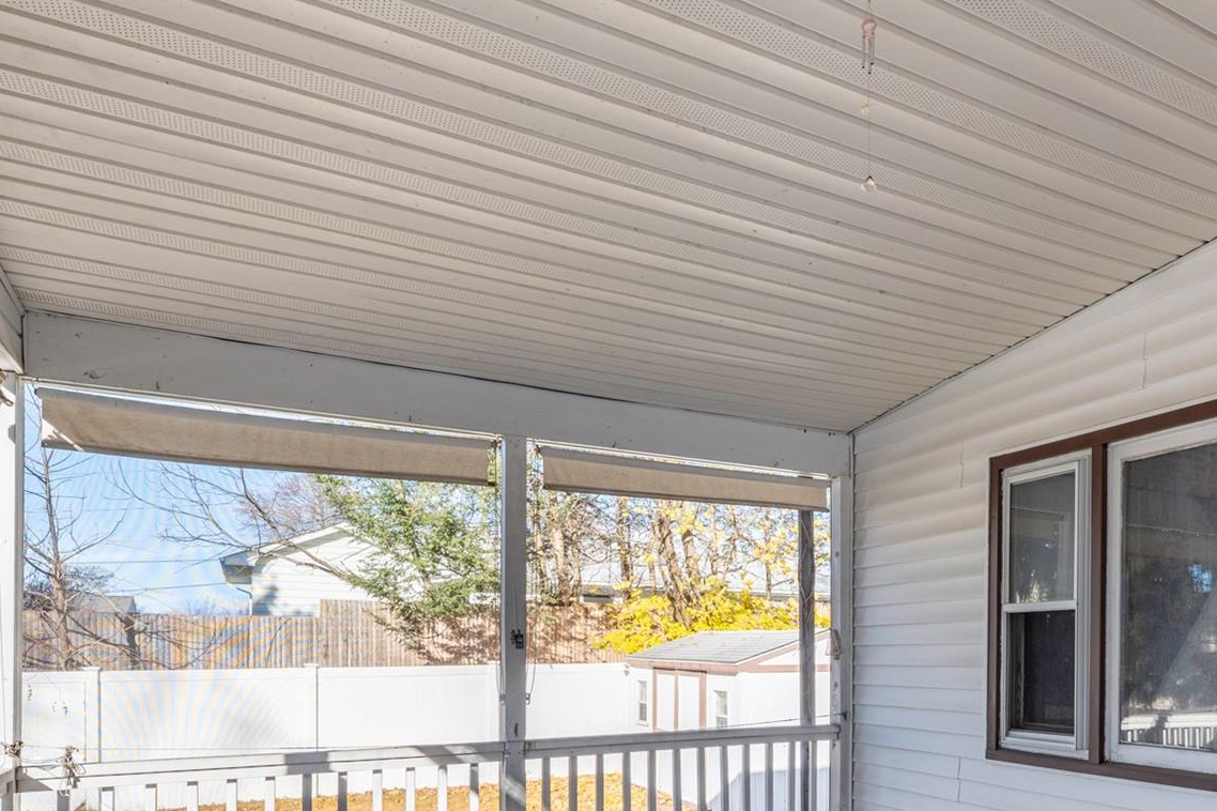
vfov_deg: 44.1
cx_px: 827
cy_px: 660
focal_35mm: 28
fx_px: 943
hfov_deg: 63.7
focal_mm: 15.5
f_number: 8
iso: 320
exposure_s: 1/1000
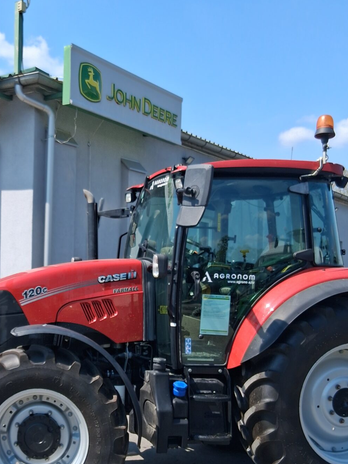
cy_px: 271
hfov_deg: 28.5
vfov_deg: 38.1
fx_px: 670
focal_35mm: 50
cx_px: 74
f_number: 1.8
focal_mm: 3.98
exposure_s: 1/501
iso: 25
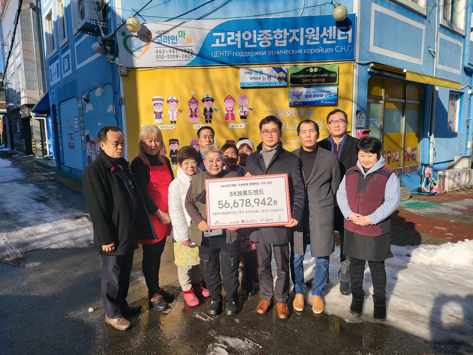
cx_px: 236
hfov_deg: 71.6
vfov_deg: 56.8
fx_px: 328
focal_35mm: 24
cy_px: 178
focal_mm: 5
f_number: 1.8
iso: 40
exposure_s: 1/3185
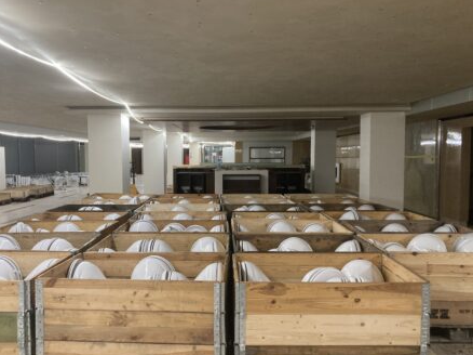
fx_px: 437
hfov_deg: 56.8
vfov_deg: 44.1
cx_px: 216
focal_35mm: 32
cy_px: 192
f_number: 1.8
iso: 200
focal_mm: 3.99
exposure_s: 1/50
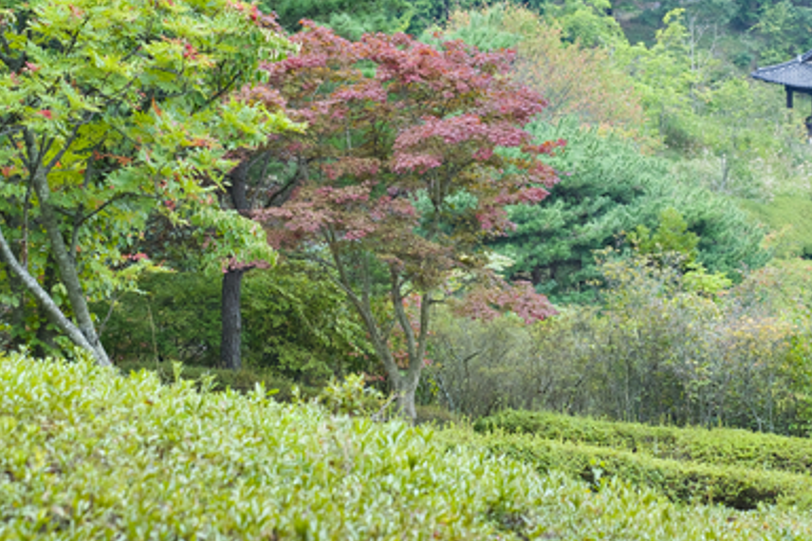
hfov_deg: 20.4
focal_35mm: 100
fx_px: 2255
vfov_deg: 13.6
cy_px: 78
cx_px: 470
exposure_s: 1/125
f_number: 6.3
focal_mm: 55
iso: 400
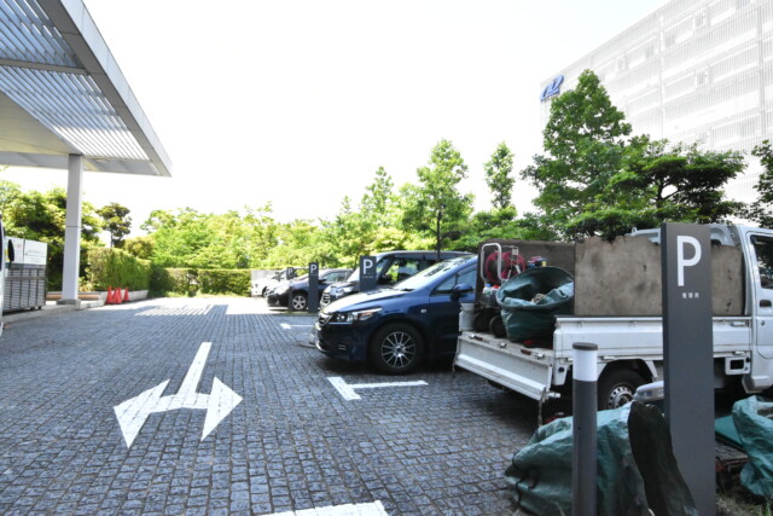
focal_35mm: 21
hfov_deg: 81.2
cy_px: 258
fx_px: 451
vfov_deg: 59.5
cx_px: 386
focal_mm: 14
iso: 6400
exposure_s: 1/800
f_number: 14
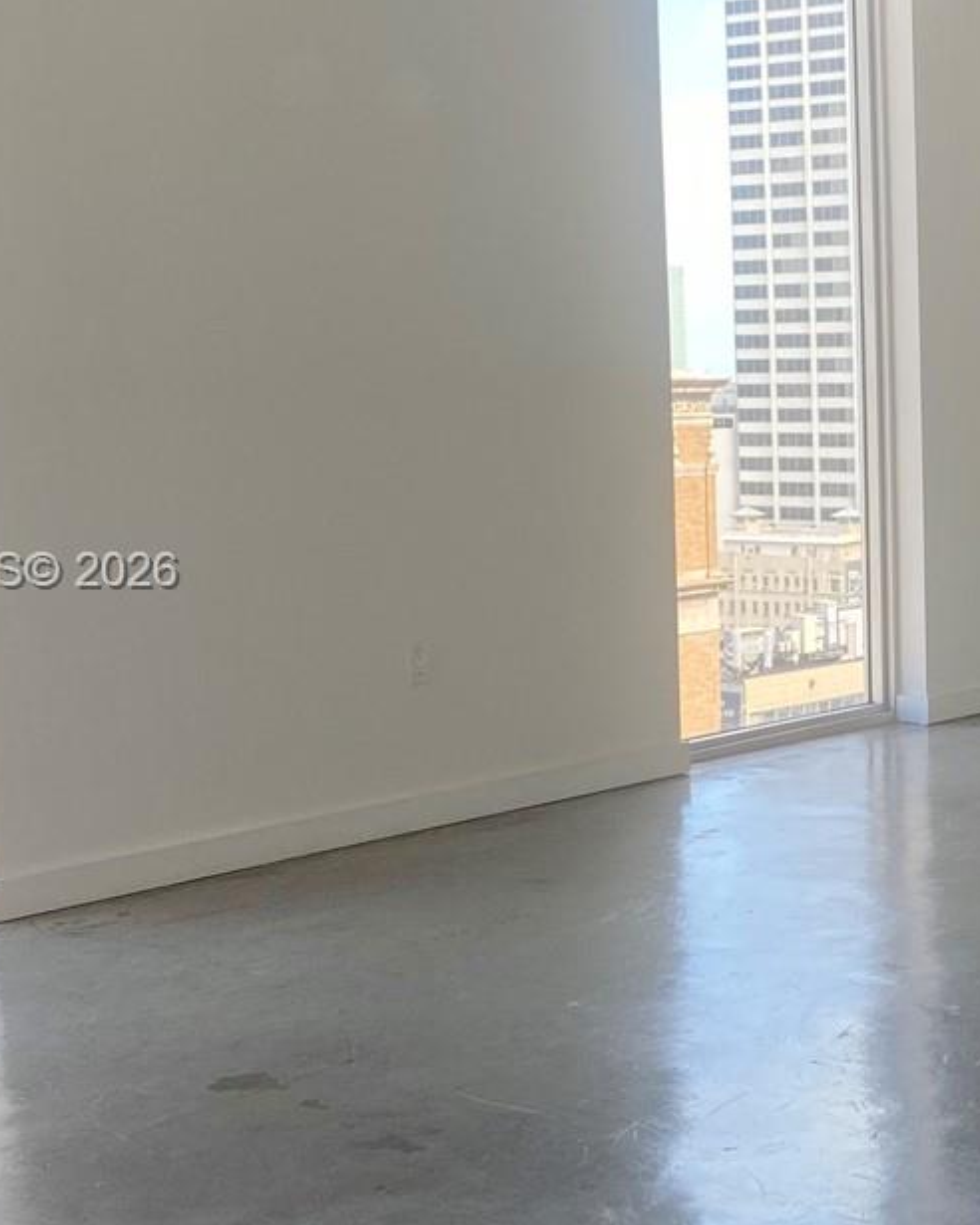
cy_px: 574
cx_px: 1151
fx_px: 2393
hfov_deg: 21.6
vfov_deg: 28.7
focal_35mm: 66
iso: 64
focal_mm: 4.25
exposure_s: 1/122
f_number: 1.8
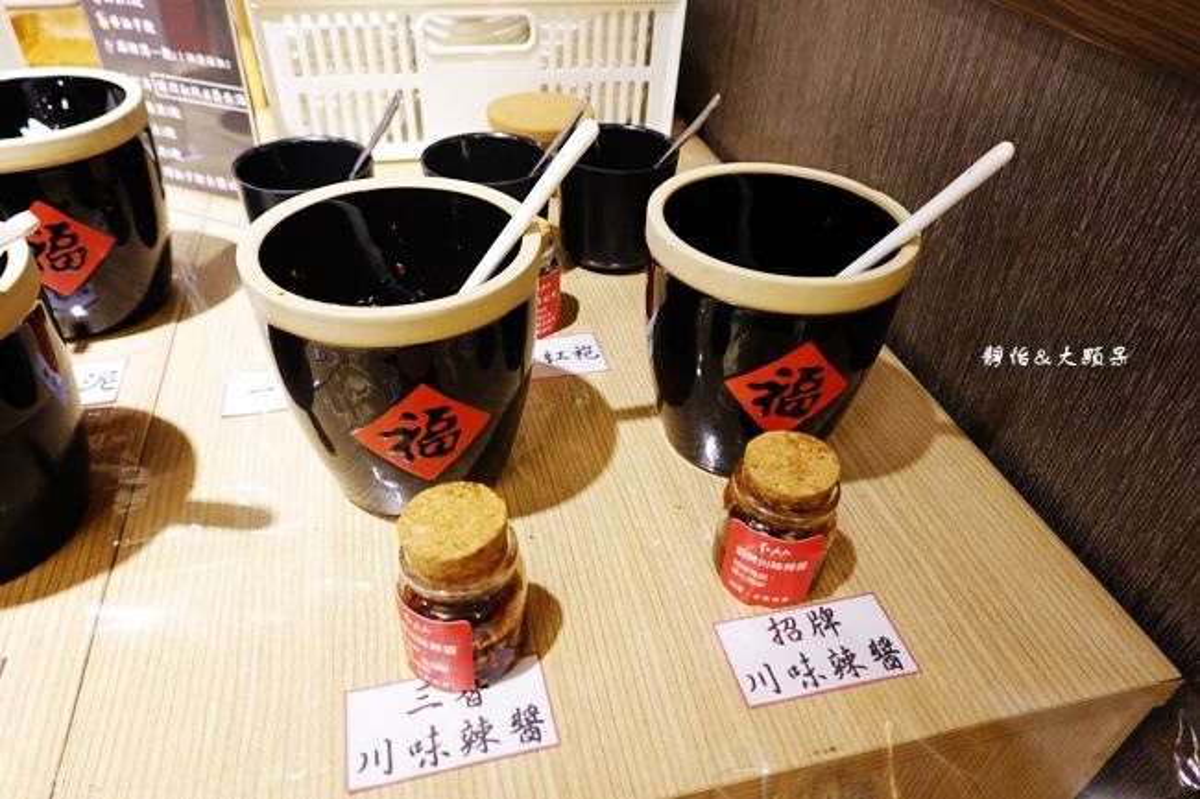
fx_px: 800
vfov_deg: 53.1
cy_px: 400
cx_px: 600
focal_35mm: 24
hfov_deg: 73.8
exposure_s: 1/20
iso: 800
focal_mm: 9
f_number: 2.8
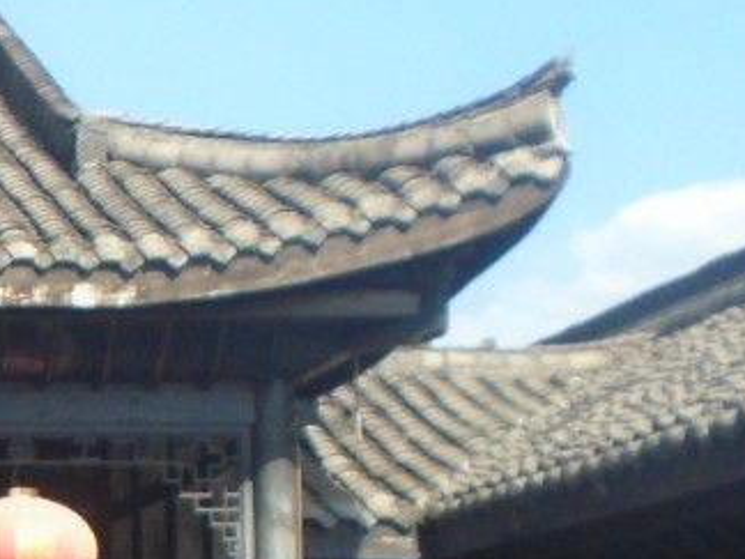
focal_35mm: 134
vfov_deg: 10.8
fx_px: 2884
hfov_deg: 13.0
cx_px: -674
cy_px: 706
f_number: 3.5
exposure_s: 1/400
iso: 100
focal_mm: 5.5
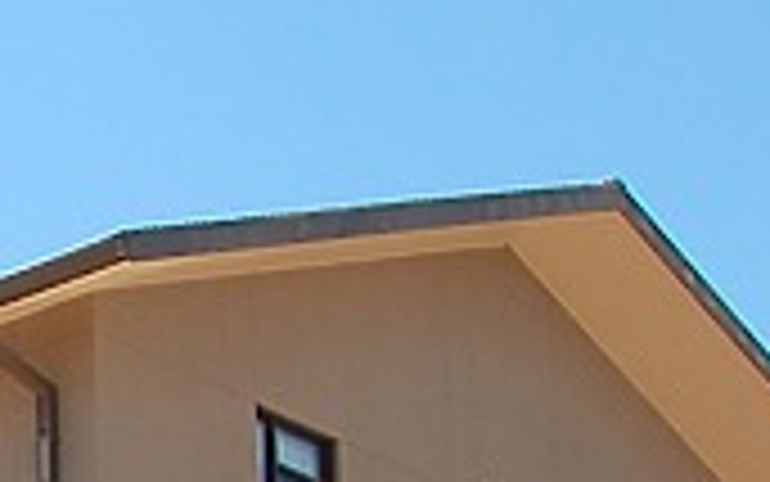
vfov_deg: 6.1
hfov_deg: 9.2
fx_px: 4387
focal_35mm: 209
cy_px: 1079
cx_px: -928
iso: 280
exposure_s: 1/250
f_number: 10
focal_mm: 26
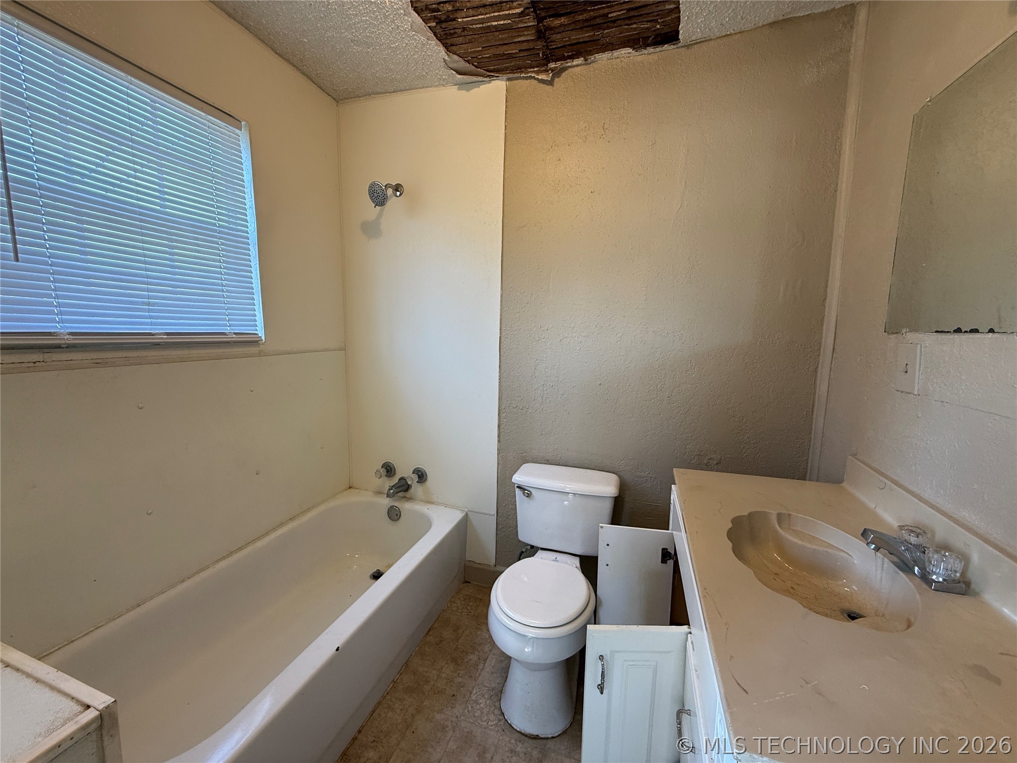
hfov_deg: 102.1
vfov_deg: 85.7
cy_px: 382
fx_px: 411
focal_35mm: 14
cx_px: 508
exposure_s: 1/99
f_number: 2.2
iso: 160
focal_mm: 2.22
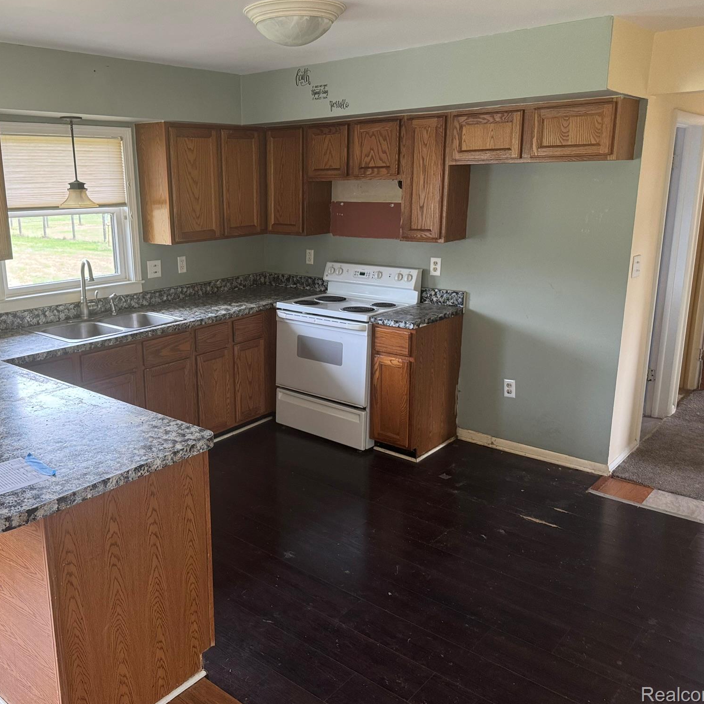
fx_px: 667
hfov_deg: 54.8
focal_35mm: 29
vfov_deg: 55.6
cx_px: 253
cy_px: 347
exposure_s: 1/61
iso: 200
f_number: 1.78
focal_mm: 6.76
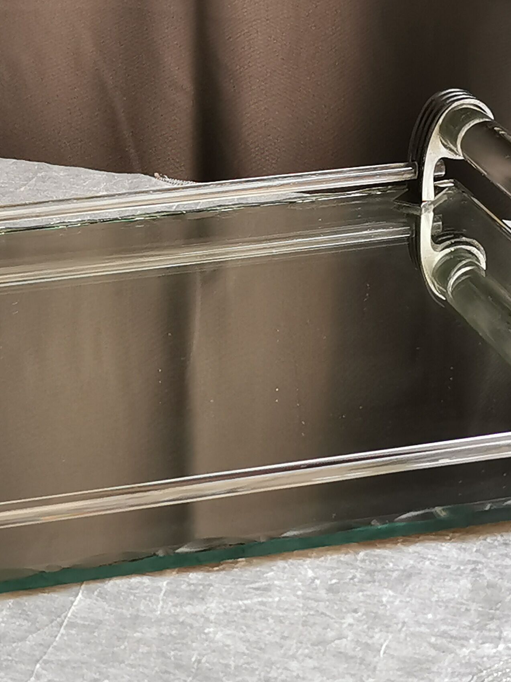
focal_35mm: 99
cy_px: 364
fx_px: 1949
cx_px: 109
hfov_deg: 14.9
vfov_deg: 19.8
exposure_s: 1/100
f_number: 1.8
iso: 125
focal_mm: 5.58
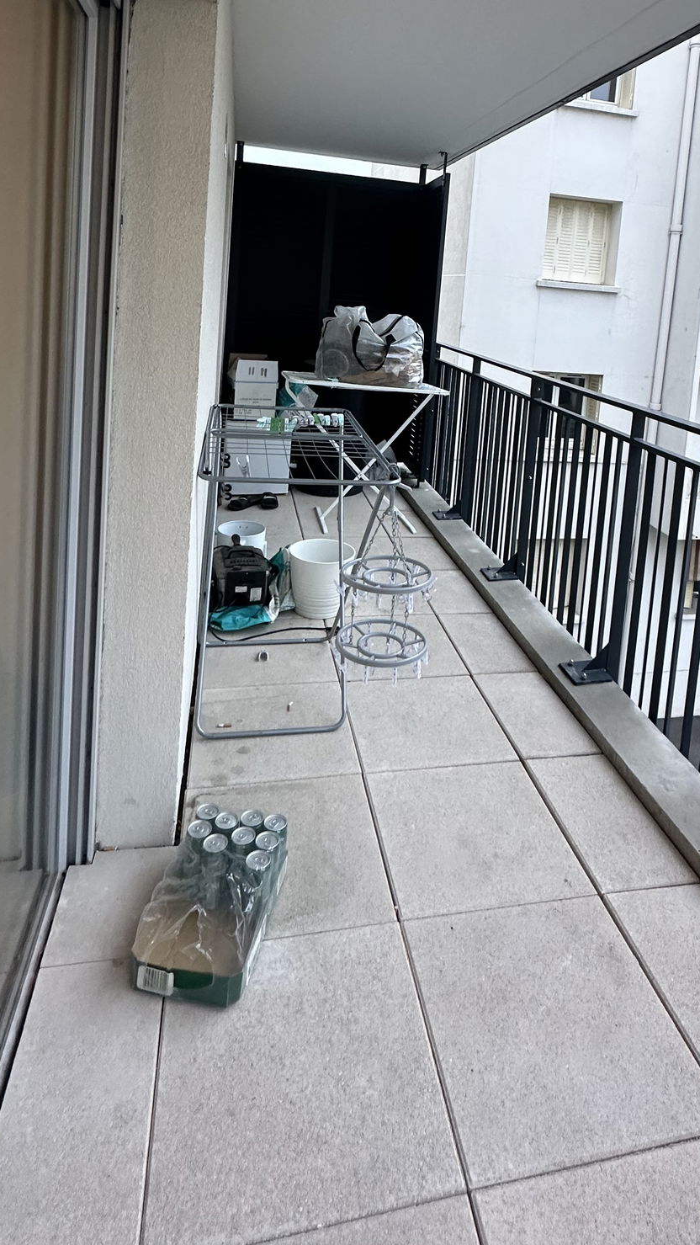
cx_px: 410
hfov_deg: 51.2
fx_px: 726
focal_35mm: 22
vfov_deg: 77.0
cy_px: 359
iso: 200
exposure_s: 1/99
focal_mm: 2.22
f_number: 2.2
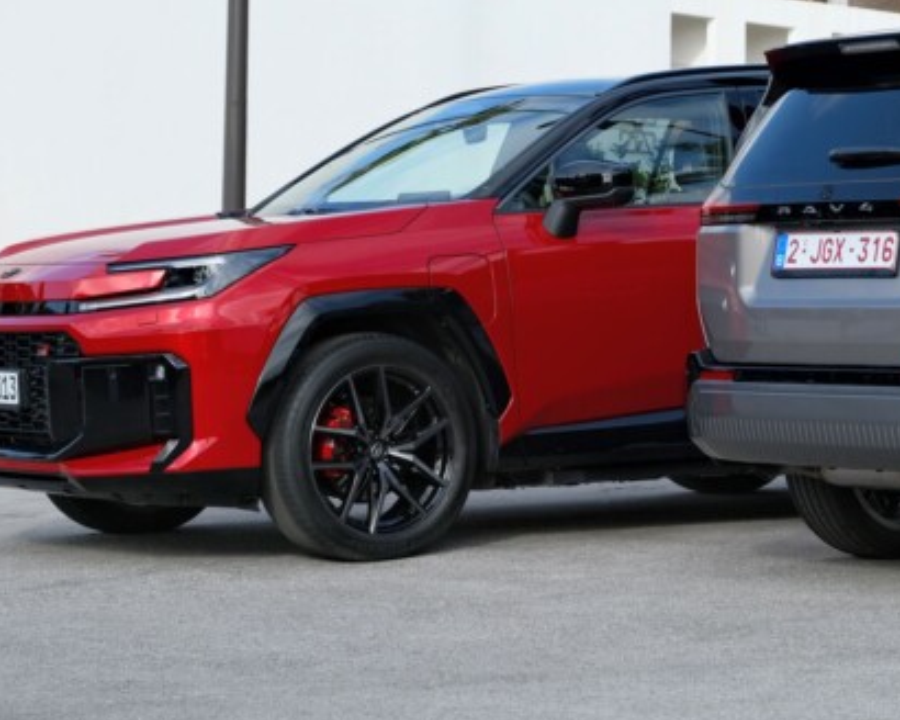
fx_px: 3116
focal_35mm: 117
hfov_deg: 16.4
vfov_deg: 13.2
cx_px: 643
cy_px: 335
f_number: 5.6
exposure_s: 1/640
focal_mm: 48.4
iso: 320
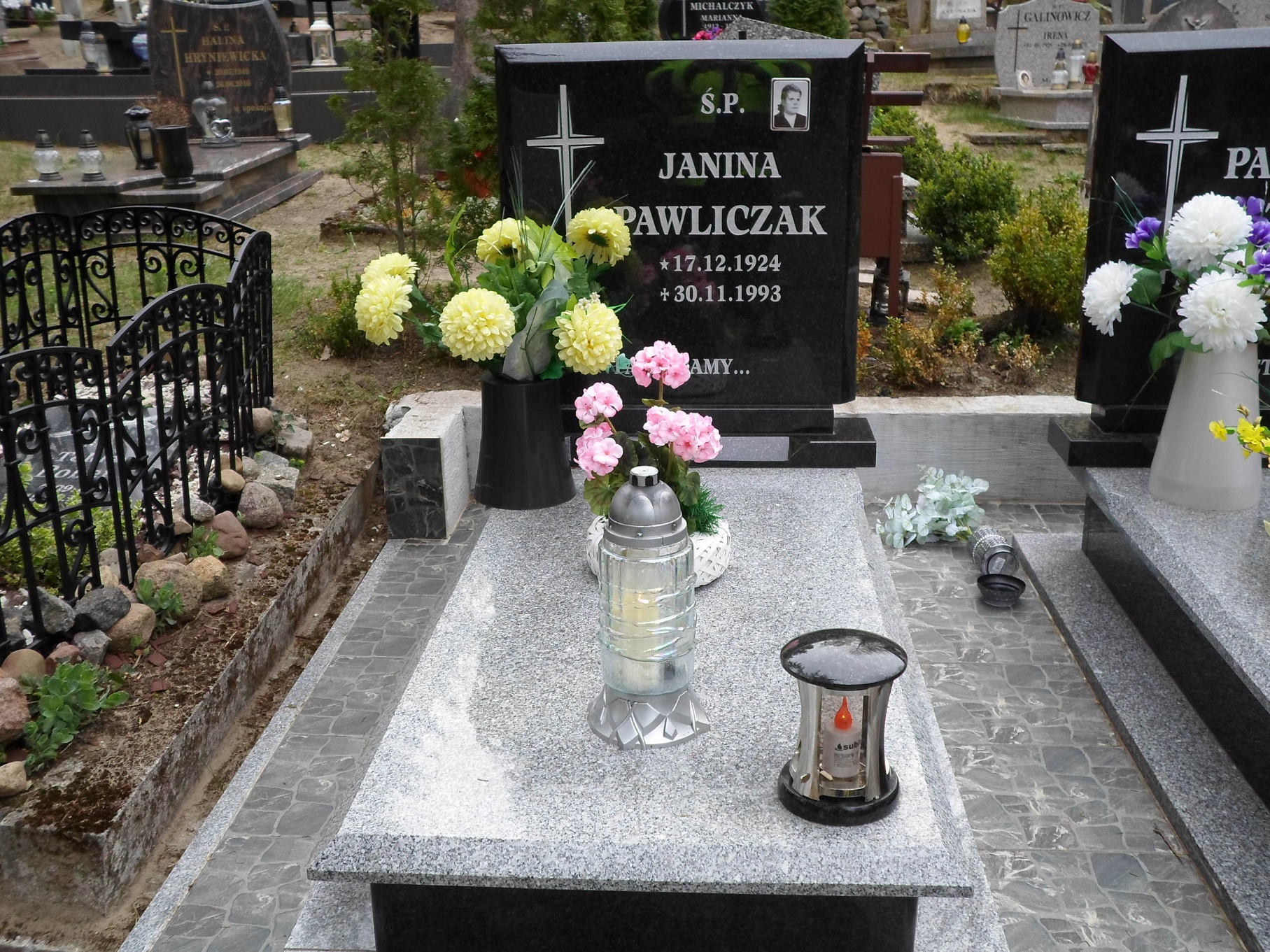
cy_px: 476
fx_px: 1321
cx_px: 635
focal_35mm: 36
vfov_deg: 39.7
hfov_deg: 51.4
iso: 80
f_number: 3
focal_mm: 6.5
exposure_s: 1/125
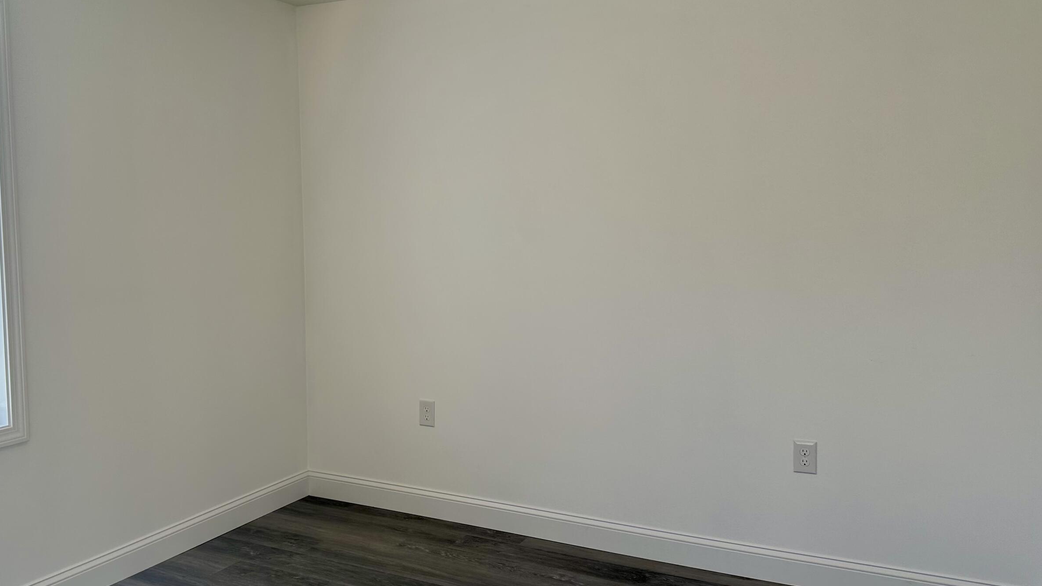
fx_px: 912
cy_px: 287
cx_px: 395
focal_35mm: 33
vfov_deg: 35.6
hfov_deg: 58.8
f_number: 1.78
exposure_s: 1/389
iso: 80
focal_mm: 6.86
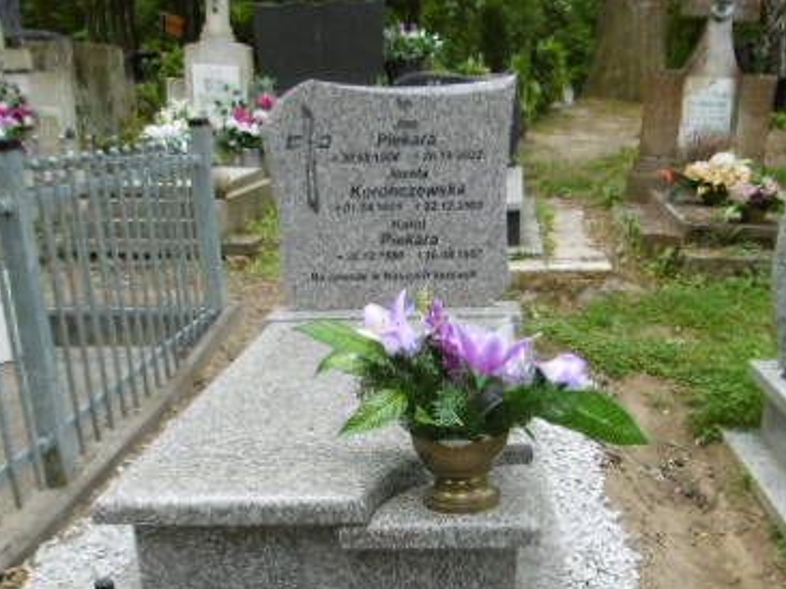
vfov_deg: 33.4
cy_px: 462
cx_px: 434
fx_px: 953
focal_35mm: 42
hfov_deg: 44.8
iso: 100
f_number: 3.1
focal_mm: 4.3
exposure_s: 1/160
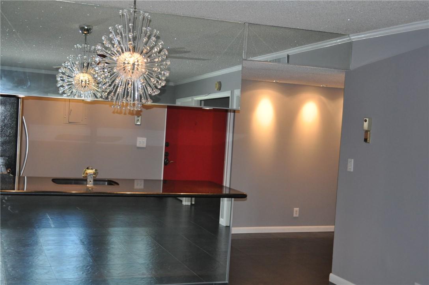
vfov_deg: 28.0
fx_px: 571
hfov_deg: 41.2
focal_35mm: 48
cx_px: 214
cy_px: 142
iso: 800
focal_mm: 32
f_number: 4.8
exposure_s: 1/60
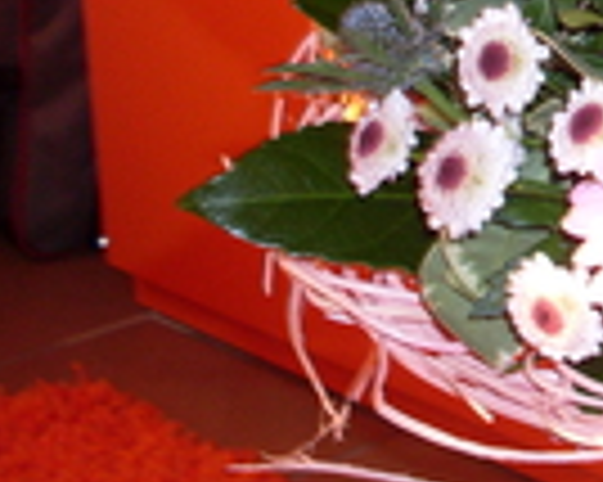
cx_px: 976
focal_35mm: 125
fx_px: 2229
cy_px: -153
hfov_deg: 14.1
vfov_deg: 12.0
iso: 100
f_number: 2.8
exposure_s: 1/45
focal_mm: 6.3
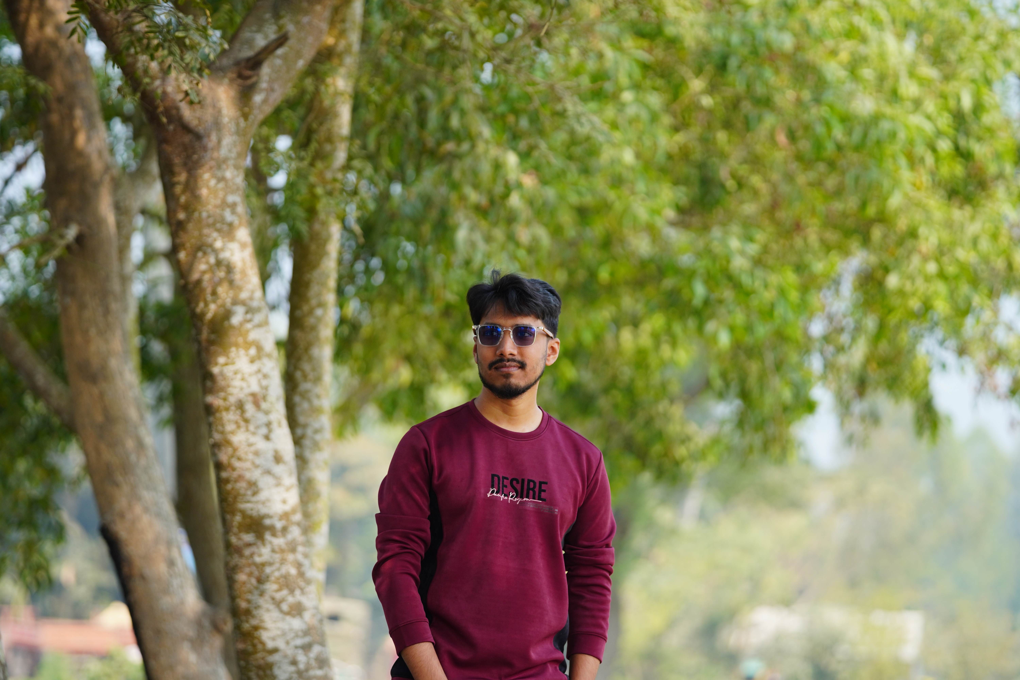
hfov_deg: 16.1
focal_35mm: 128
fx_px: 3612
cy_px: 340
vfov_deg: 10.8
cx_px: 510
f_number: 2
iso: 100
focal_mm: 85
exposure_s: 1/1250
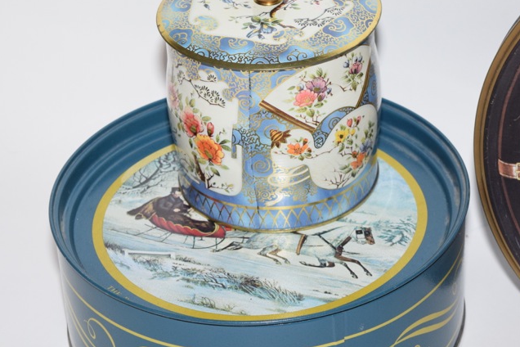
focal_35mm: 130
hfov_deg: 15.8
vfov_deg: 10.6
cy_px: 189
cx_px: 257
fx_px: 1875
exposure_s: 1/60
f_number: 5.6
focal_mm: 55
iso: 800
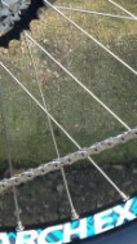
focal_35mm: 142
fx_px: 919
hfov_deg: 8.2
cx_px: 254
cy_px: 21
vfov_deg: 15.0
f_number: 2.4
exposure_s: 1/120
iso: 50
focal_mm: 4.12
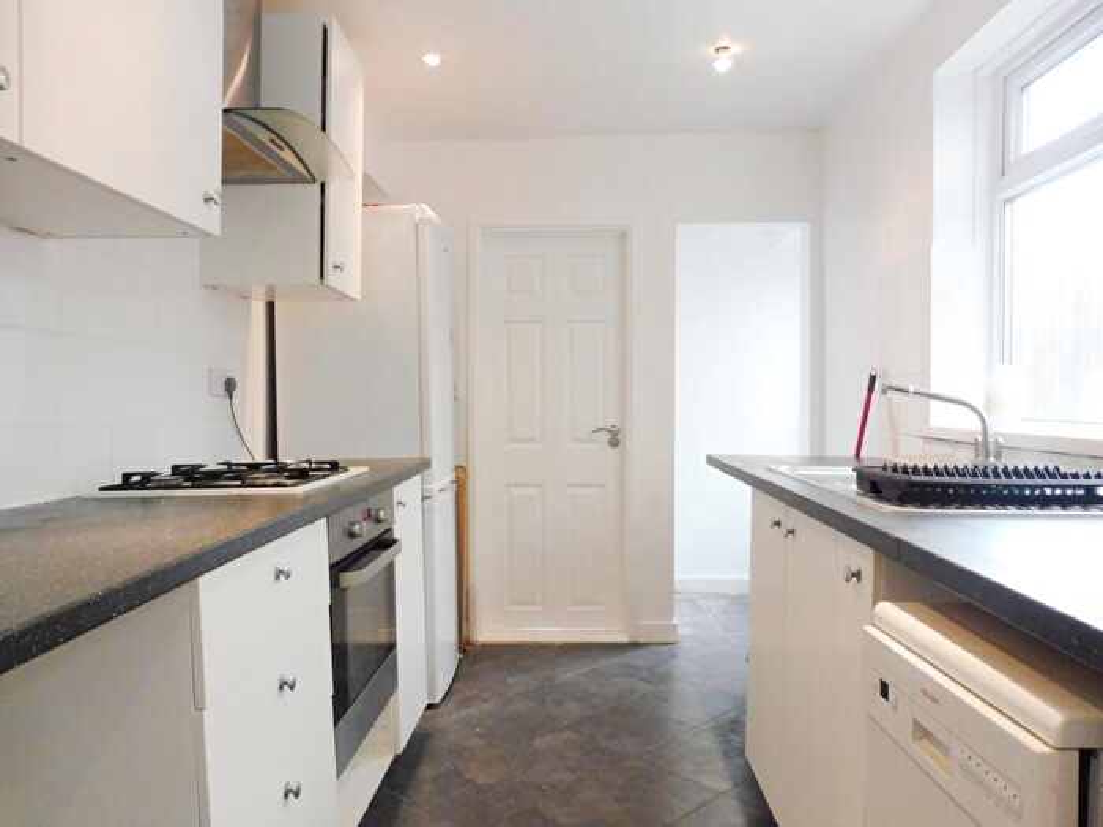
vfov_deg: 56.8
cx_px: 552
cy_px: 414
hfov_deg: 71.6
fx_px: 765
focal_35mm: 24
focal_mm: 4.3
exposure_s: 1/40
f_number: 3.3
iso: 400
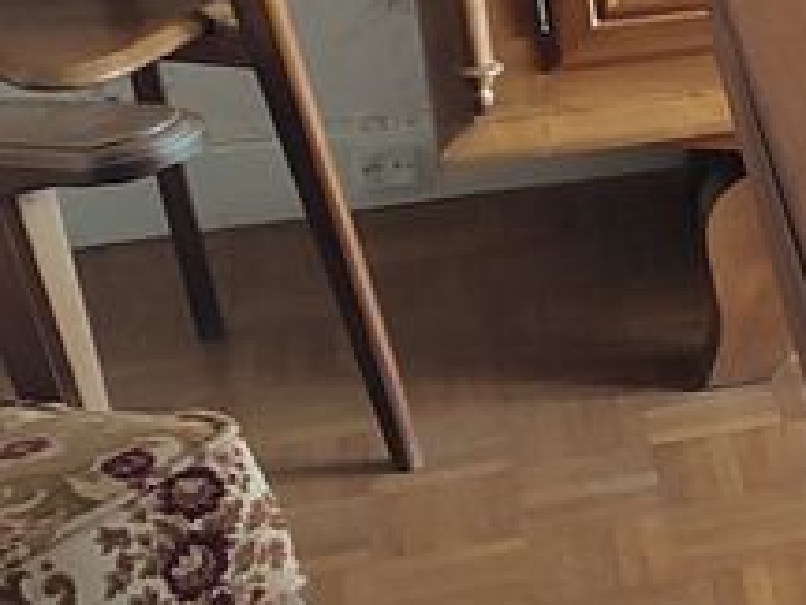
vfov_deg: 13.3
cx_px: 1683
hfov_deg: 14.3
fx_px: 2585
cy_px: 164
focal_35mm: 111
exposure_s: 1/25
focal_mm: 5.89
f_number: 1.89
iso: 238
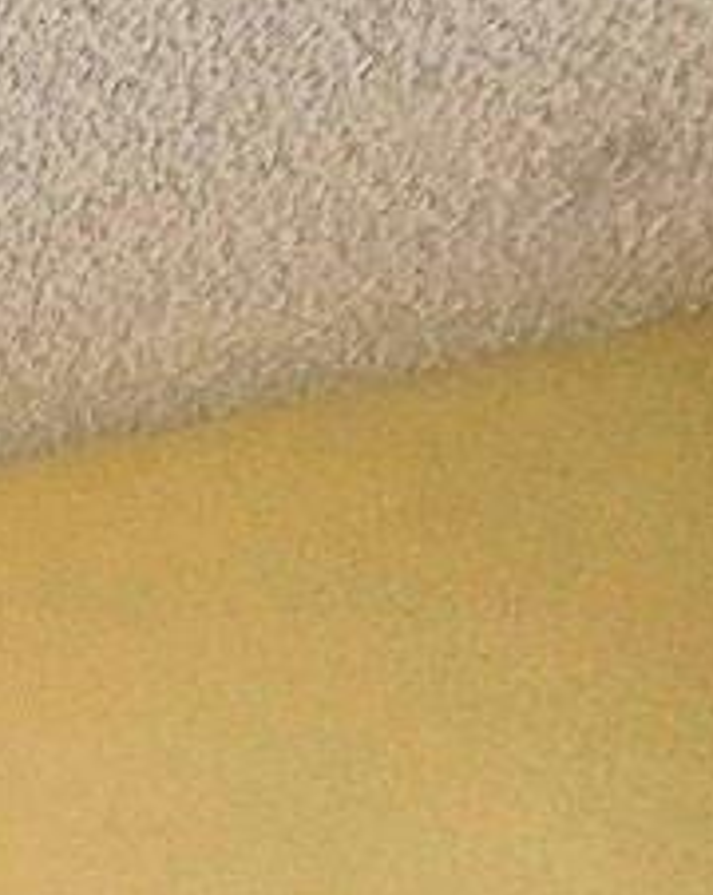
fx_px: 2380
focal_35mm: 90
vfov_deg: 16.0
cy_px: 1857
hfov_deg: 10.8
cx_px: -1481
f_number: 2.2
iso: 125
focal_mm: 2.2
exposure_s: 1/60.2
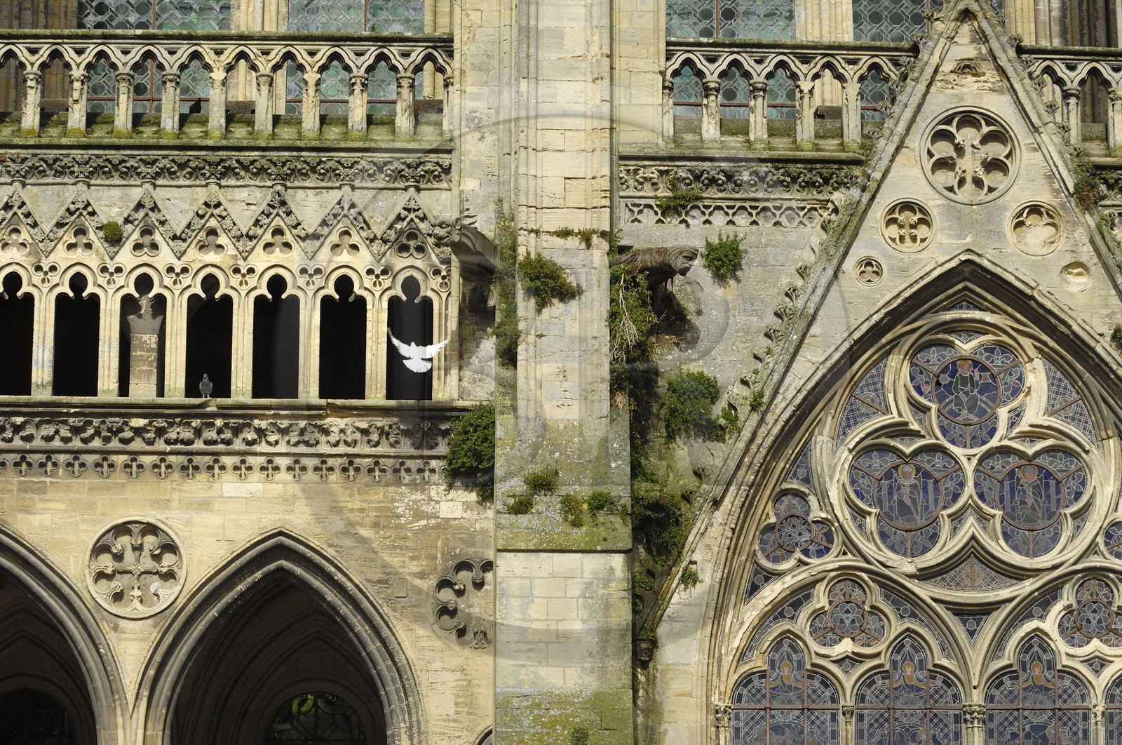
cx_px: 561
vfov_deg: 13.0
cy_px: 372
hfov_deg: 19.5
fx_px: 3268
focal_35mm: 105
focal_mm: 70
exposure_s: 1/250
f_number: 7.1
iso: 100
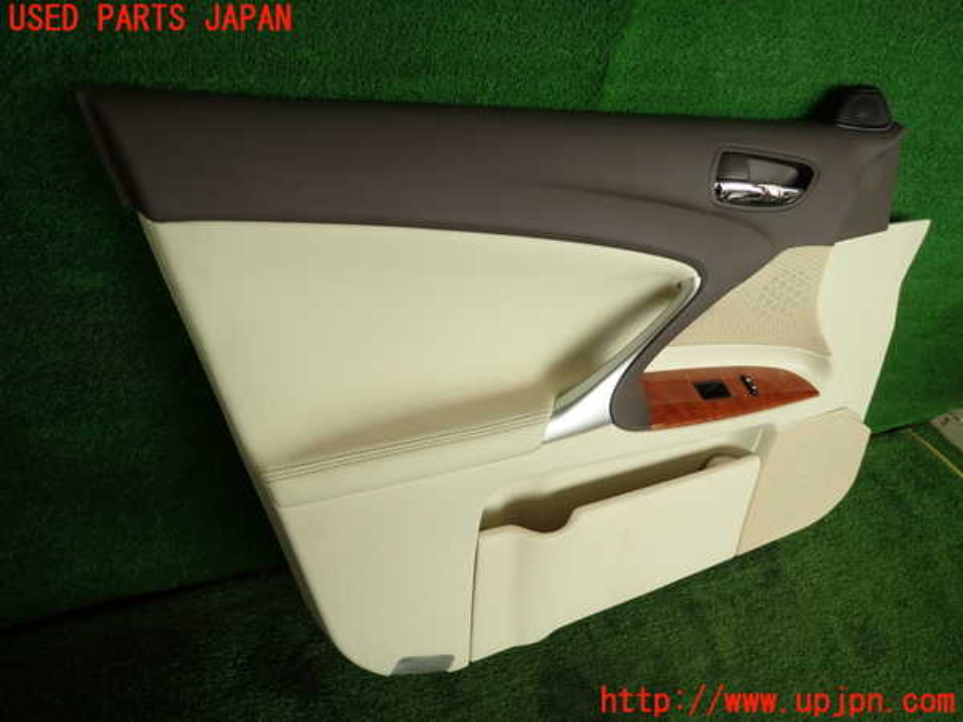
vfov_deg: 54.9
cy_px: 361
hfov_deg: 69.4
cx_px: 482
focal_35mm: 25
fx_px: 695
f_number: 2
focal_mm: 4.5
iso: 100
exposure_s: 1/160
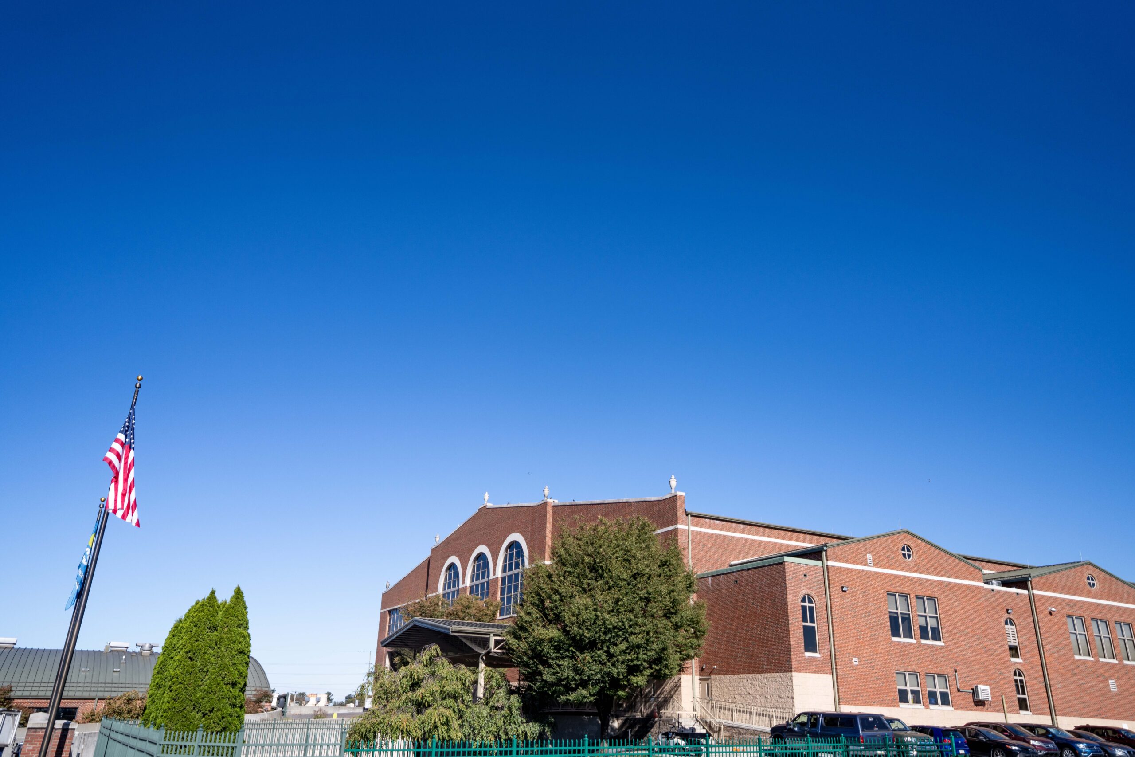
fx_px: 883
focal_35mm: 28
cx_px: 568
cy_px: 378
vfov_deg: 46.4
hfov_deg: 65.5
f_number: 2.8
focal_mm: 28
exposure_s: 1/4000
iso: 160
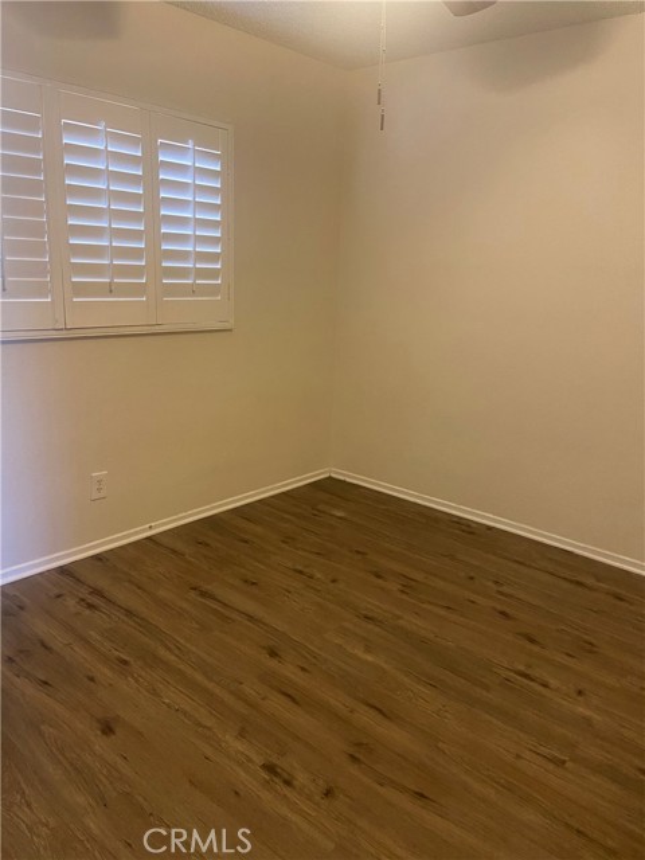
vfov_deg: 67.3
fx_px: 646
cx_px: 322
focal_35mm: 26
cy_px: 430
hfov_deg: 53.1
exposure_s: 1/60
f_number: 1.8
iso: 320
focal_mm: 4.25
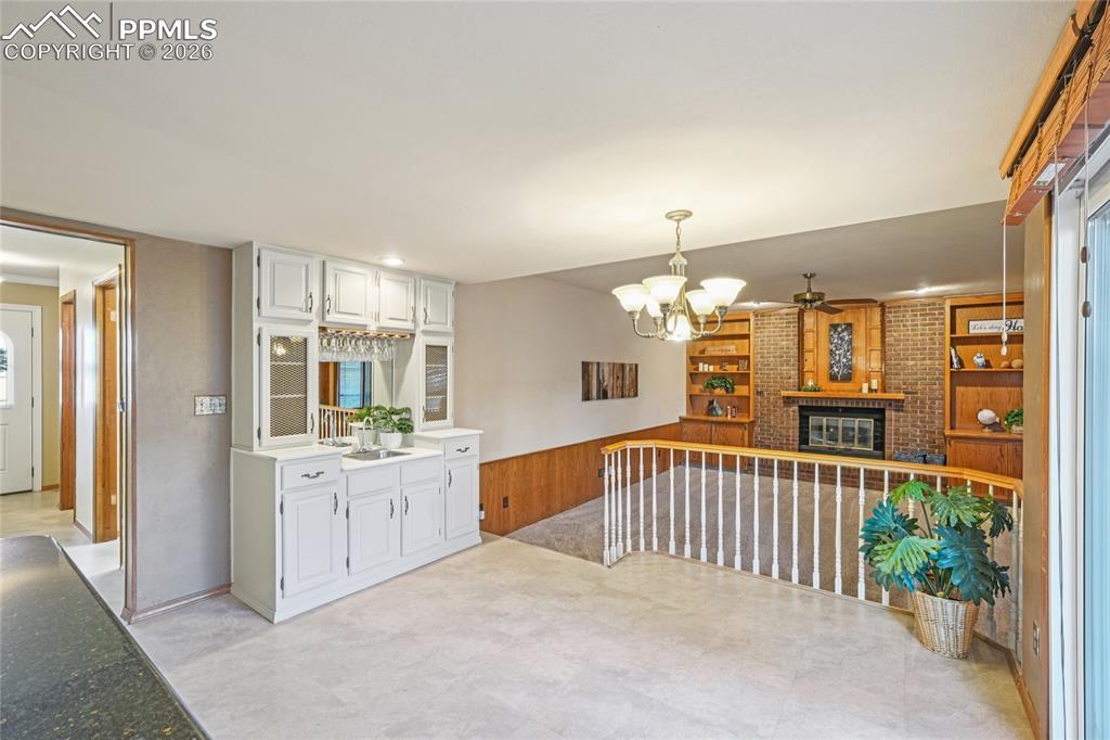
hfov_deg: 100.4
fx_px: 462
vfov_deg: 77.3
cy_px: 370
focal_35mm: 15
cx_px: 555
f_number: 8
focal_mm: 10
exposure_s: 1/1.67
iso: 800
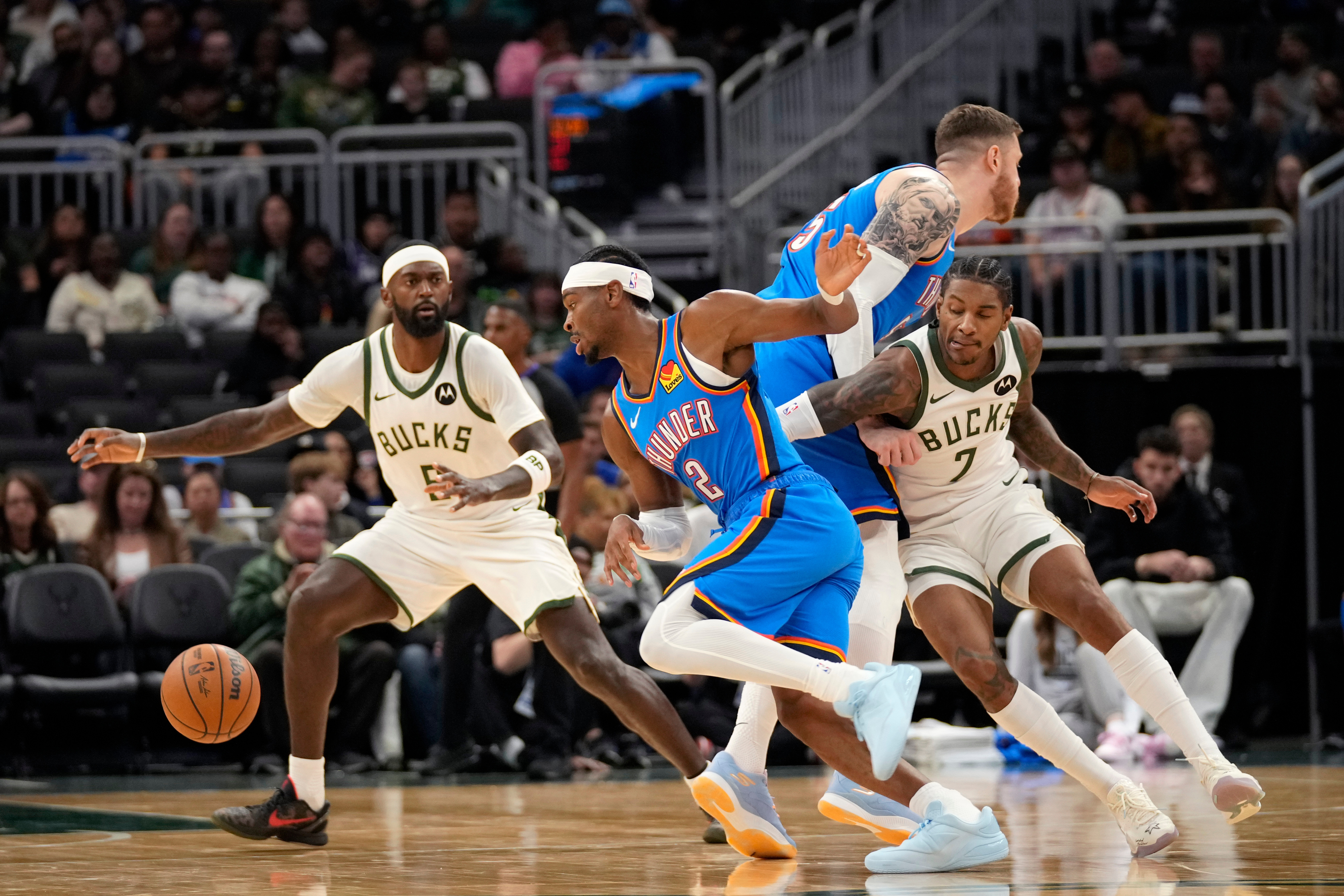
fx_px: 8474
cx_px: 674
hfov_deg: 9.1
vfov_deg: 6.1
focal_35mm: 227
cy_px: 447
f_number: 2.8
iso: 2500
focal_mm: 151
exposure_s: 1/1250
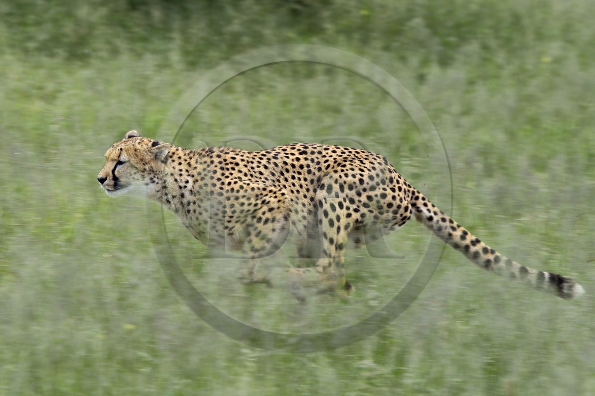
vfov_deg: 6.9
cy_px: 198
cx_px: 298
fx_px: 3305
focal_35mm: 200
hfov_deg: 10.3
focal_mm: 200
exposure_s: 1/400
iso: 400
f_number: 8
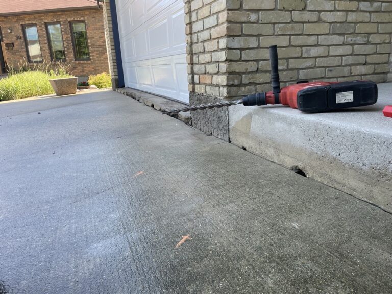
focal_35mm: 26
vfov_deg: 53.1
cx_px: 196
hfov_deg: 67.3
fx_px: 294
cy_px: 147
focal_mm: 4.2
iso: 32
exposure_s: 1/350
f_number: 1.6
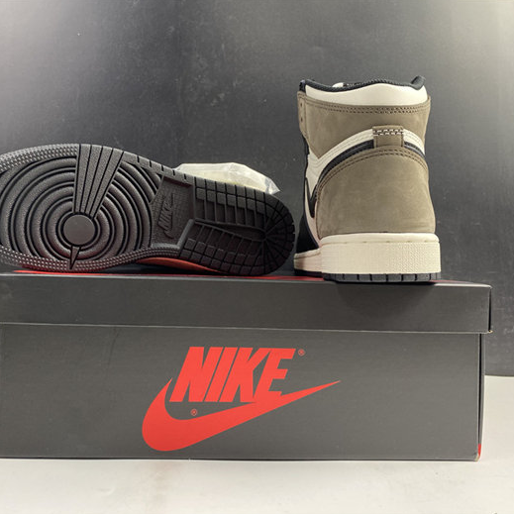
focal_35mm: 31
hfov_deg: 52.5
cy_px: 256
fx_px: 521
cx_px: 234
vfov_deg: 52.5
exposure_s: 1/50
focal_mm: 4.25
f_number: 1.8
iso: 100
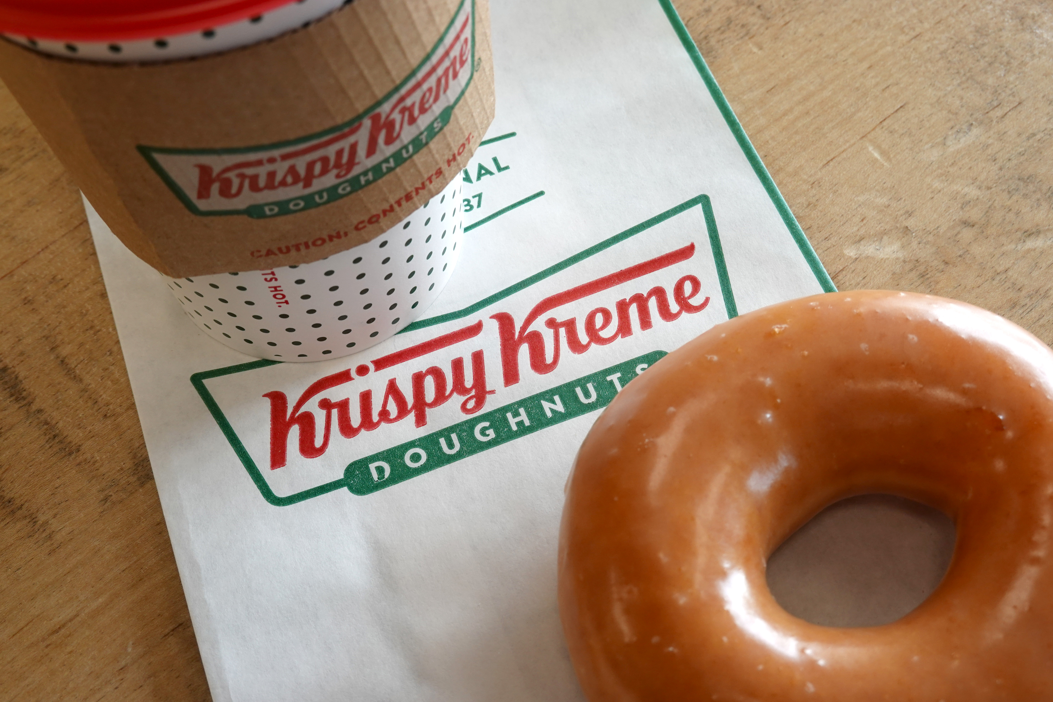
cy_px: 351
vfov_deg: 28.1
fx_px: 1404
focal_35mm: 48
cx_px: 526
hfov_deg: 41.1
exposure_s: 1/60
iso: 200
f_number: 5.6
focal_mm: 17.88
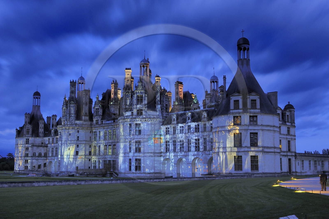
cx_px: 164
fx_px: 384
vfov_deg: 31.9
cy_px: 110
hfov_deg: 46.4
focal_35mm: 42
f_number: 4.5
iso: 100
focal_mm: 28
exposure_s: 14
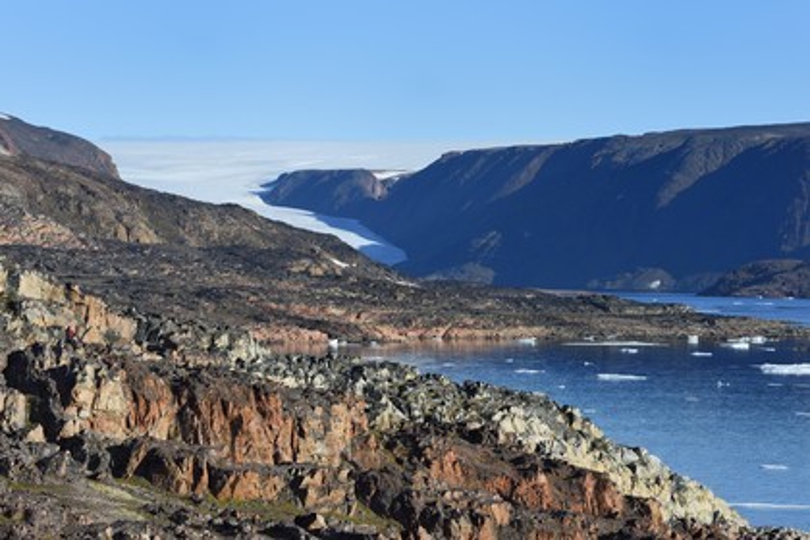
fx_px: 3712
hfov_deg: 12.5
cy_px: 270
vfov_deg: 8.3
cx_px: 405
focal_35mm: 165
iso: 200
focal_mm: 165
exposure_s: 1/250
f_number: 14
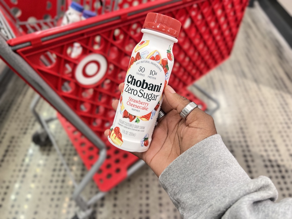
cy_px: 110
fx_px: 219
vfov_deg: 53.1
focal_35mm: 26
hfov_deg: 67.3
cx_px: 146
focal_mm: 5.7
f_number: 1.5
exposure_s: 1/60
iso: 160
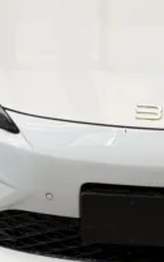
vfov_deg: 25.2
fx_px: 578
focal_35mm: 81
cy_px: 63
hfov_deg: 15.8
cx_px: 164
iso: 50
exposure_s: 1/149
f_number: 1.78
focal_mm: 6.76
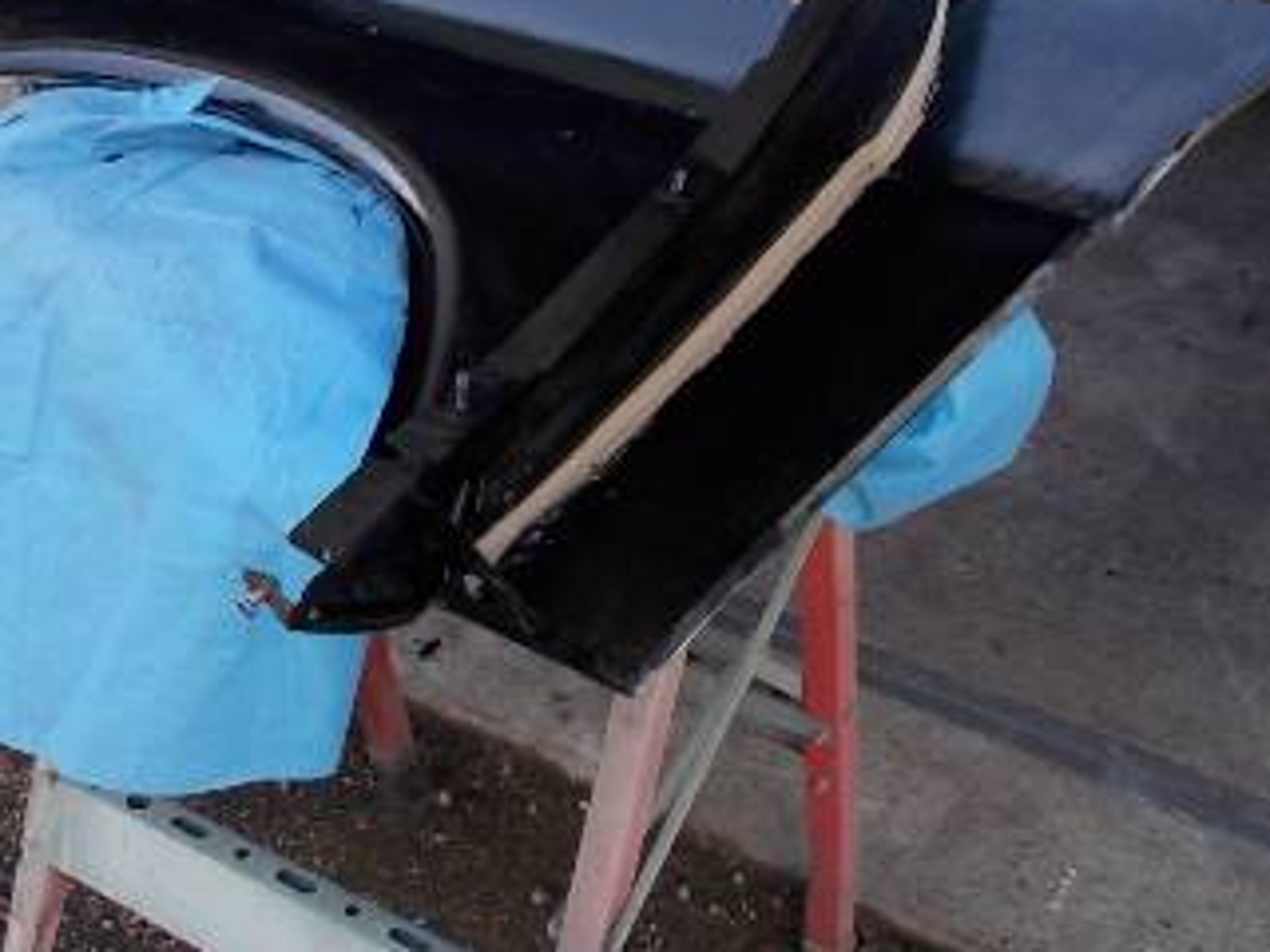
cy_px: 258
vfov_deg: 25.0
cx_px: 314
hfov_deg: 32.6
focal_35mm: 58
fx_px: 2128
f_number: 3.3
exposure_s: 1/100
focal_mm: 4.1
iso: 80
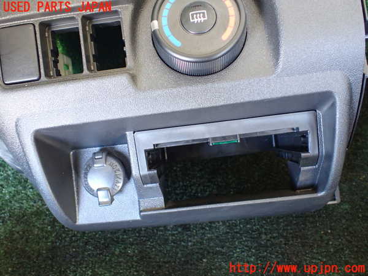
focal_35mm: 30
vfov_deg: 46.8
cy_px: 138
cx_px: 184
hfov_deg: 60.0
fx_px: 319
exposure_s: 1/30
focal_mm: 5.4
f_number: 2.3
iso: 800
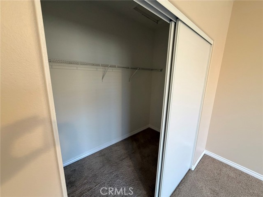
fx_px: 106
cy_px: 98
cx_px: 132
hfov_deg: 102.1
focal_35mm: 14
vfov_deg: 85.7
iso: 250
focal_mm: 2.22
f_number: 2.2
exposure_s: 1/60
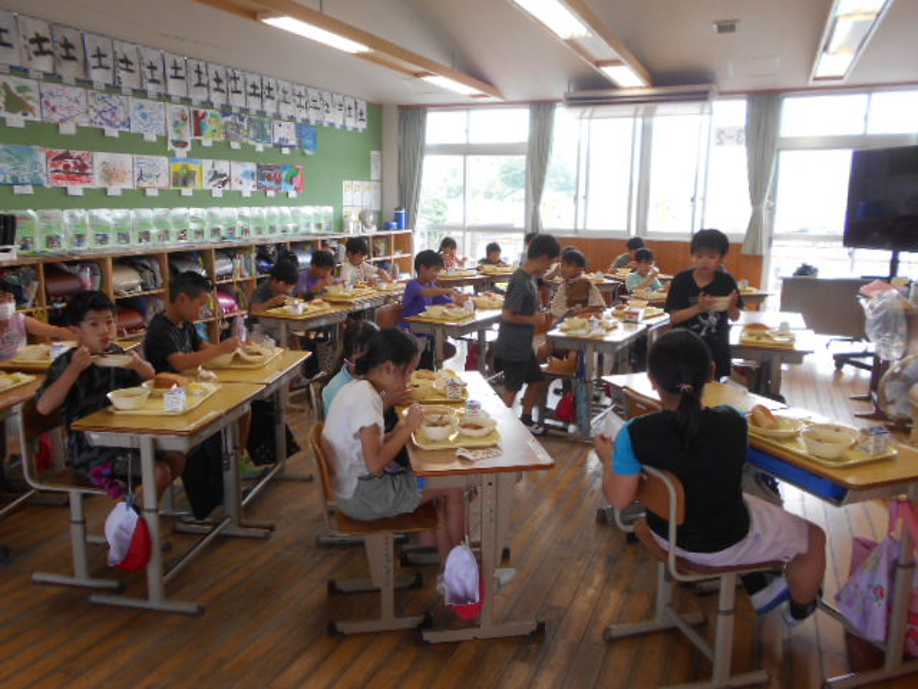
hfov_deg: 67.3
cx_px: 459
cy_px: 344
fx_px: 690
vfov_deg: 53.1
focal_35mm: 26
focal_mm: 4.6
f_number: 3.2
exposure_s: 1/50
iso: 80
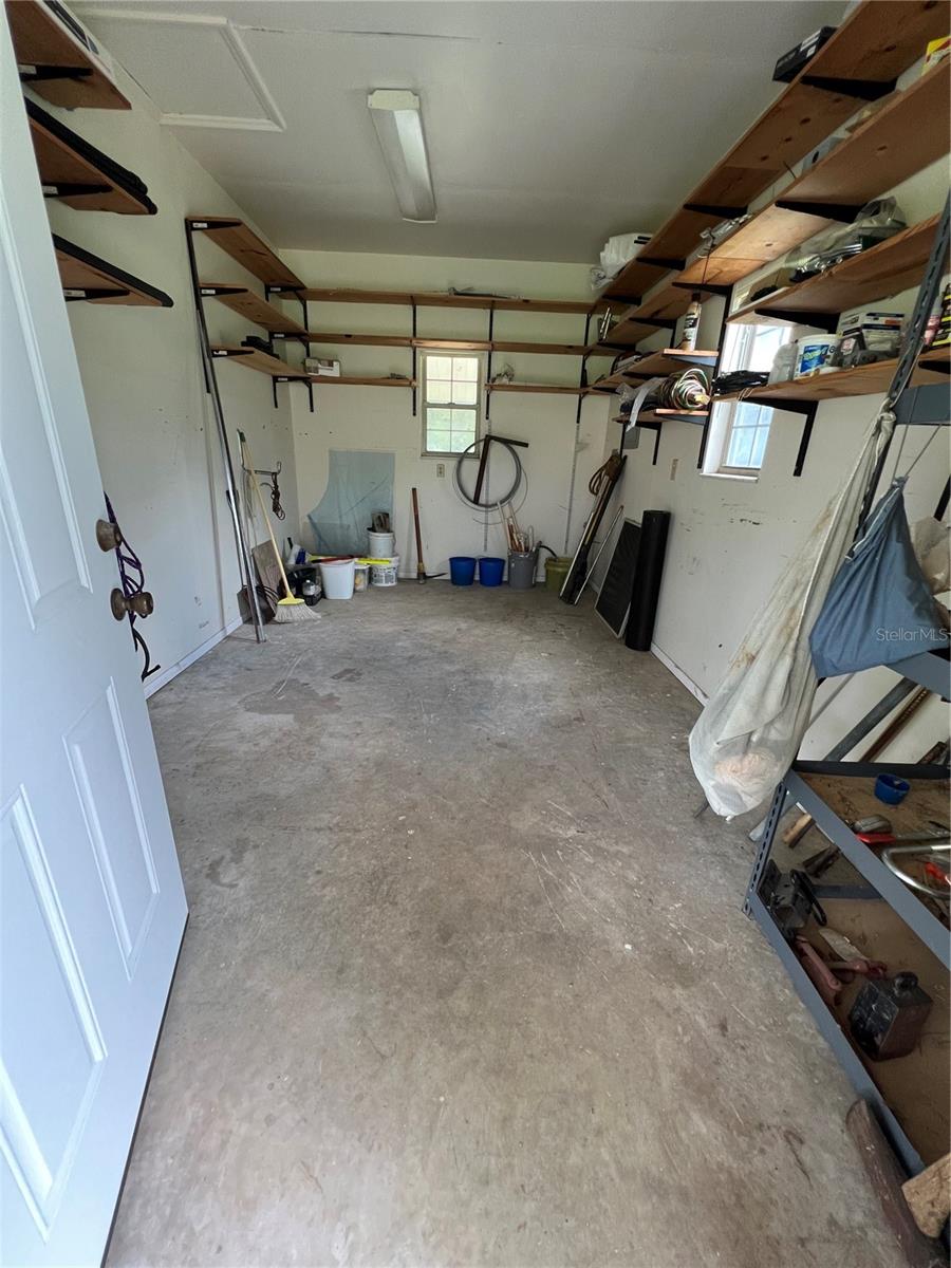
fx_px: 476
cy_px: 634
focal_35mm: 13
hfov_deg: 89.9
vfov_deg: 106.2
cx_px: 476
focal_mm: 1.57
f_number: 1.8
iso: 250
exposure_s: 1/74
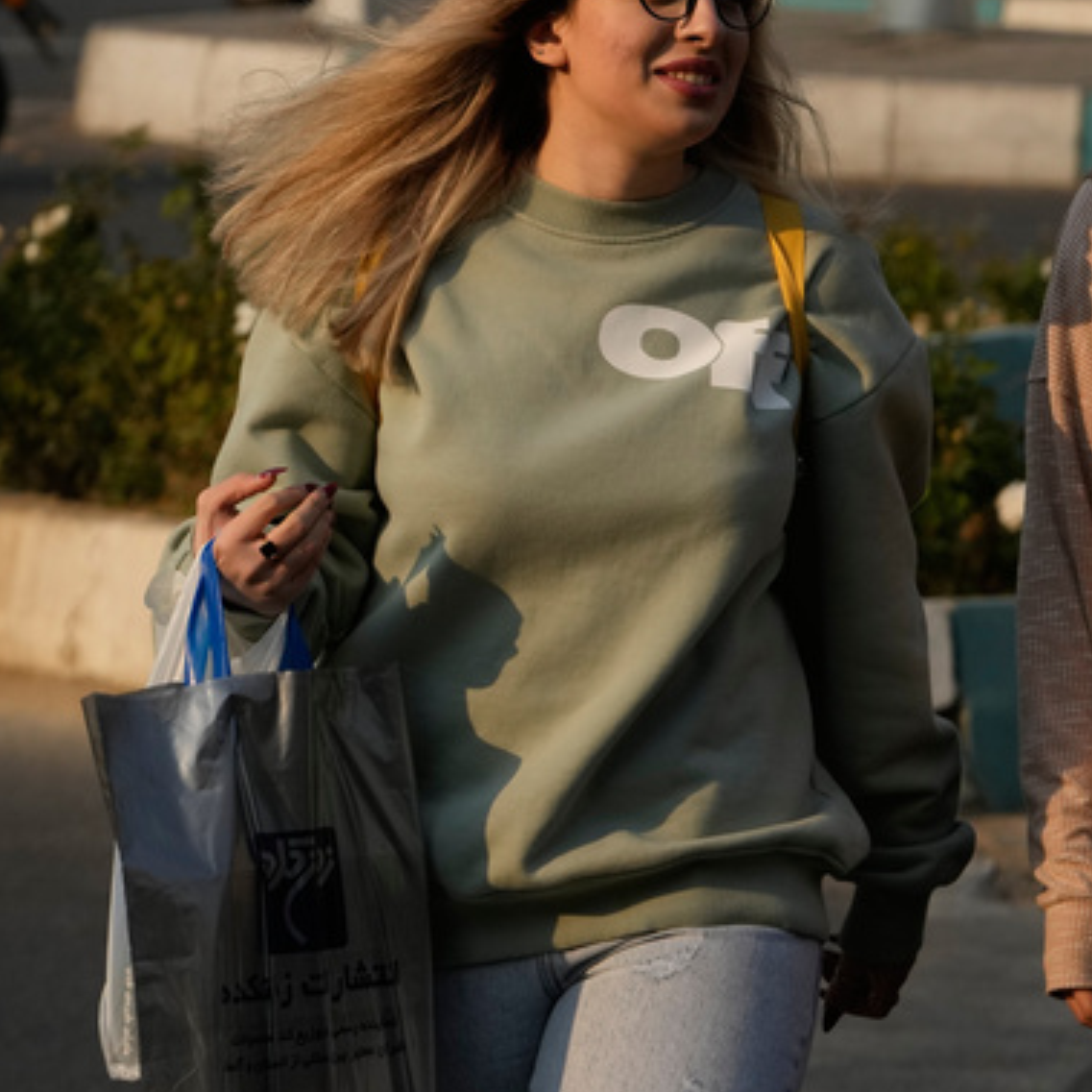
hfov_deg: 3.8
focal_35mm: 459
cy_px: 390
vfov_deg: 3.8
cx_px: 1351
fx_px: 16382
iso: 640
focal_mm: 200
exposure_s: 1/1250
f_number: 10
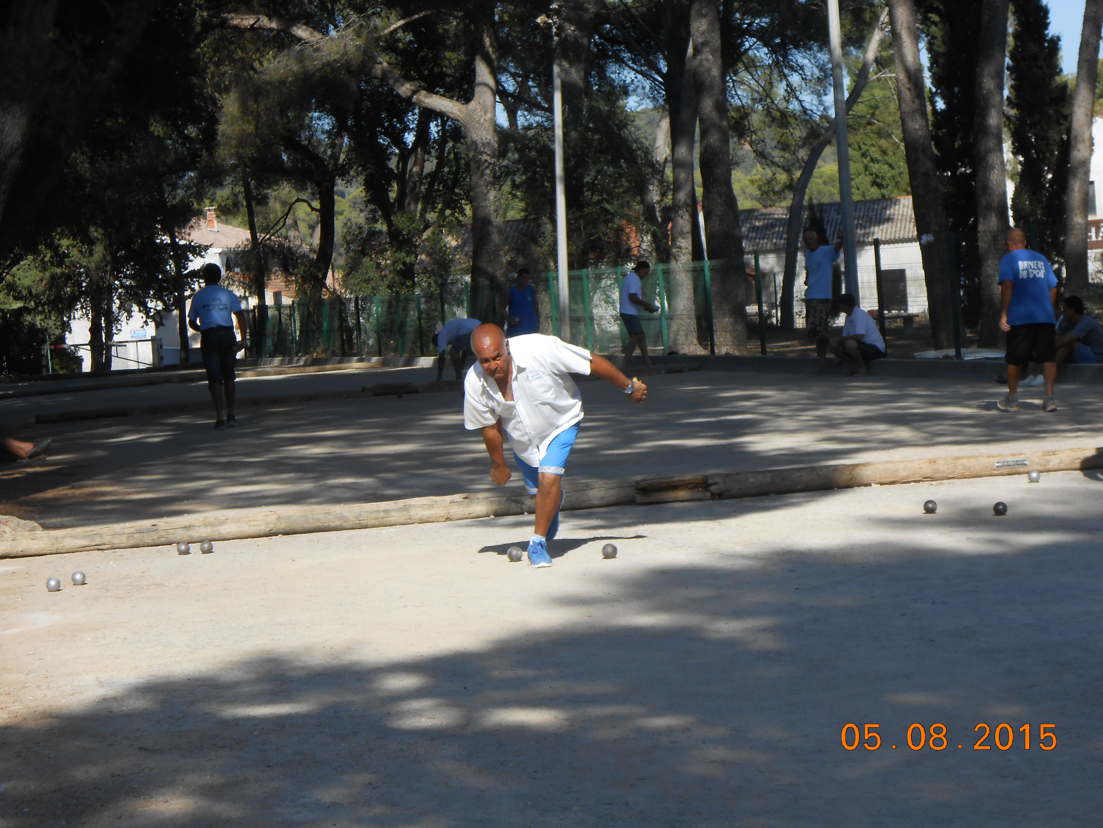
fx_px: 3346
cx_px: 552
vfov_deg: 14.1
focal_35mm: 105
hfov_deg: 18.7
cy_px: 414
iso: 80
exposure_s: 1/400
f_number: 5
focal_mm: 18.7
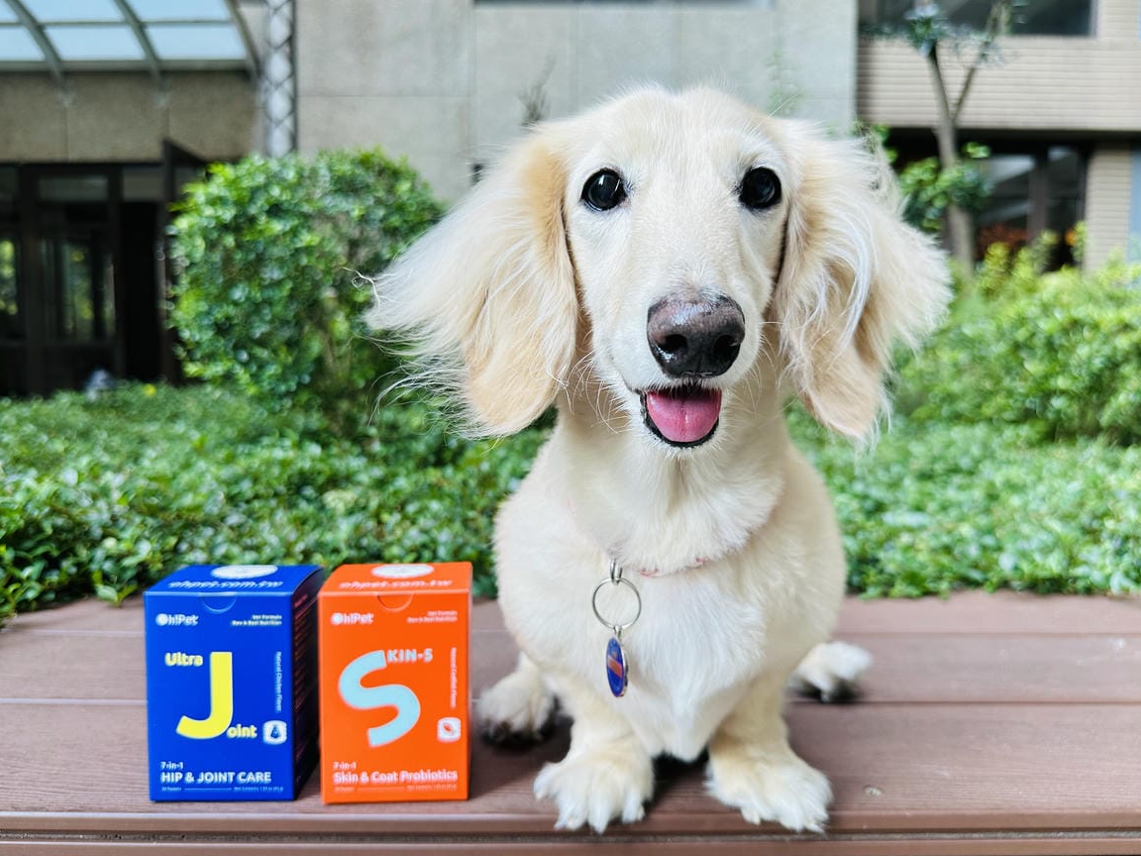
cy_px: 429
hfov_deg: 69.4
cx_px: 561
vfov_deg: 54.9
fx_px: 824
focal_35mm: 25
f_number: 1.78
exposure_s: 1/121
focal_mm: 6.86
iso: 80
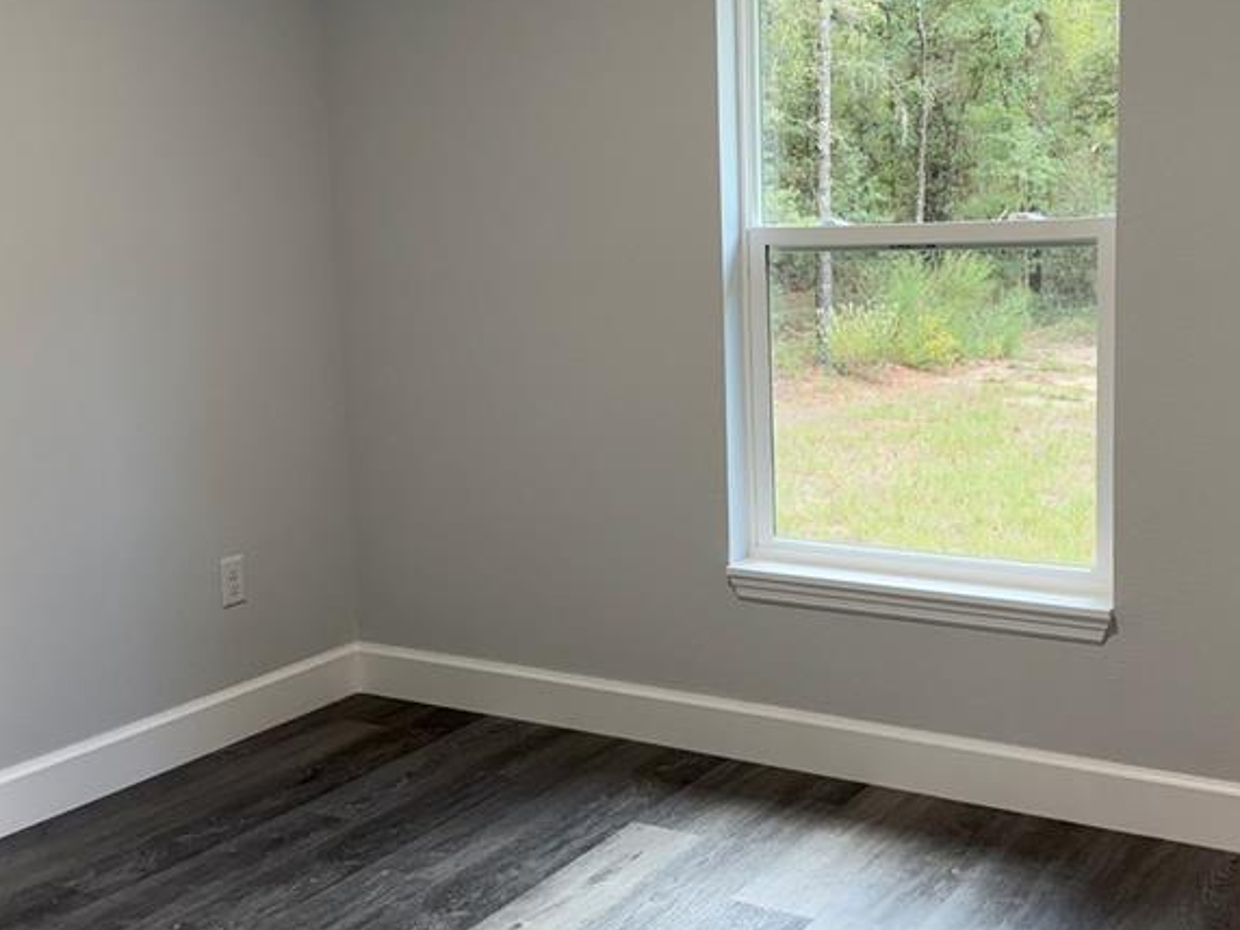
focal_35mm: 43
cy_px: 401
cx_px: 674
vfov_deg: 33.5
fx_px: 1540
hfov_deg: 43.8
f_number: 1.78
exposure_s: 1/120
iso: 125
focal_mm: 6.76
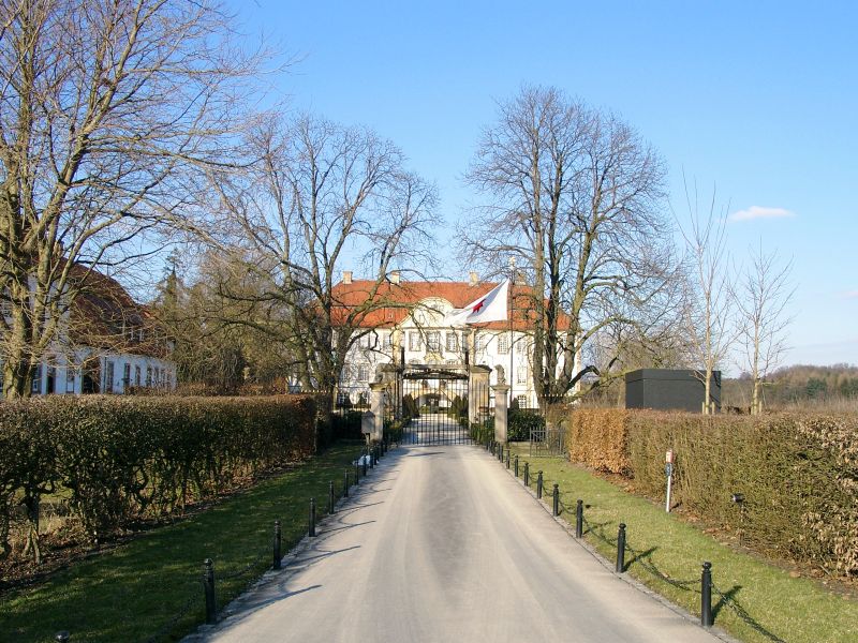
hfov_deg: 54.0
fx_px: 843
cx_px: 429
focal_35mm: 34
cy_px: 322
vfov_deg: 41.8
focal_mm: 7.13
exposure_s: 1/512
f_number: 4
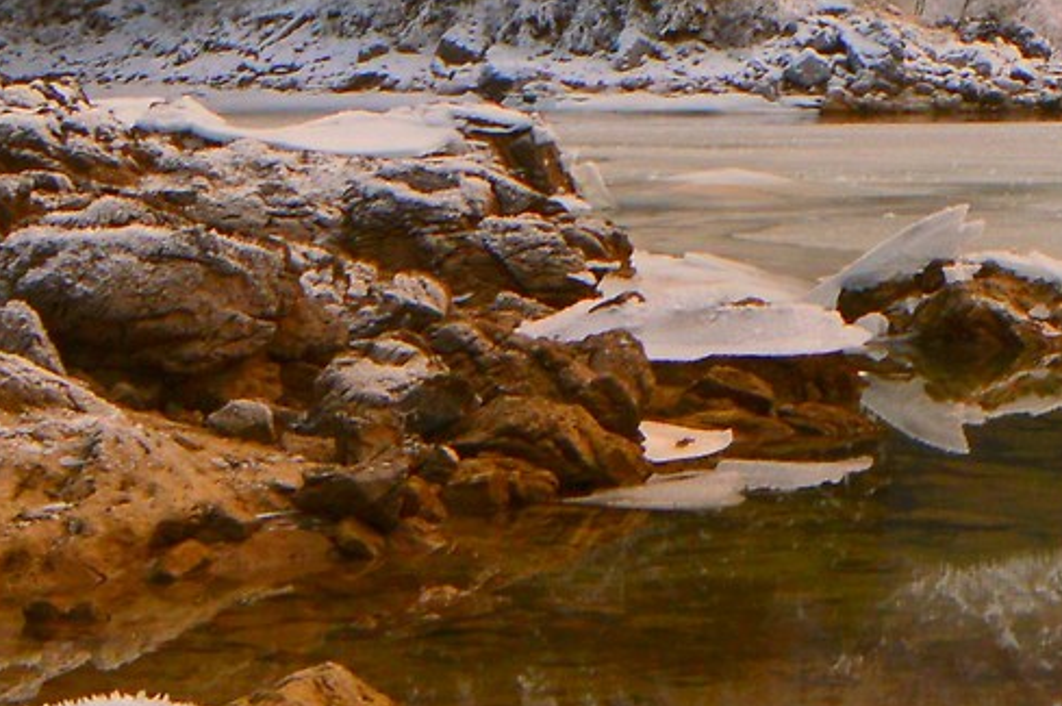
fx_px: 3035
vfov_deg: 13.0
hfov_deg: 18.5
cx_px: 1364
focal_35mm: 103
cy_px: -60
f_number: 8
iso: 200
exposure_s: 1/15
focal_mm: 14
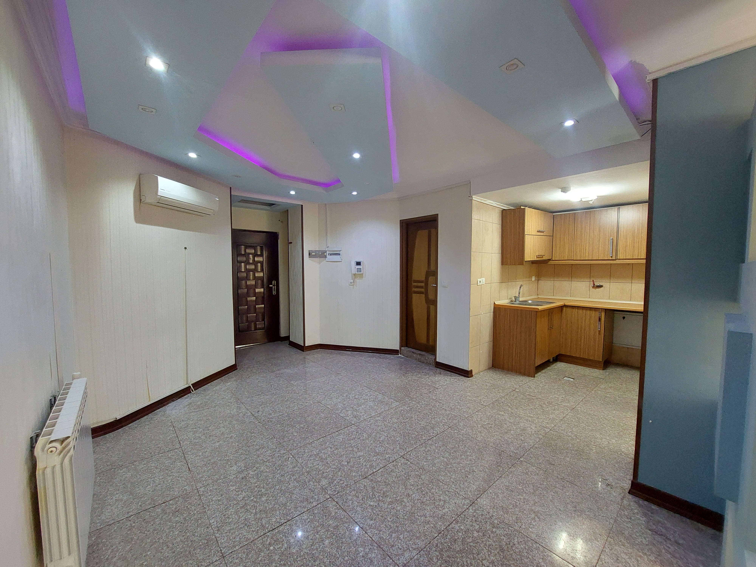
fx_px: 284
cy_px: 284
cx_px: 378
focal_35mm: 13
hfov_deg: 106.2
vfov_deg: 89.9
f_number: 2.2
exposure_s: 1/50
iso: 320
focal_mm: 1.74
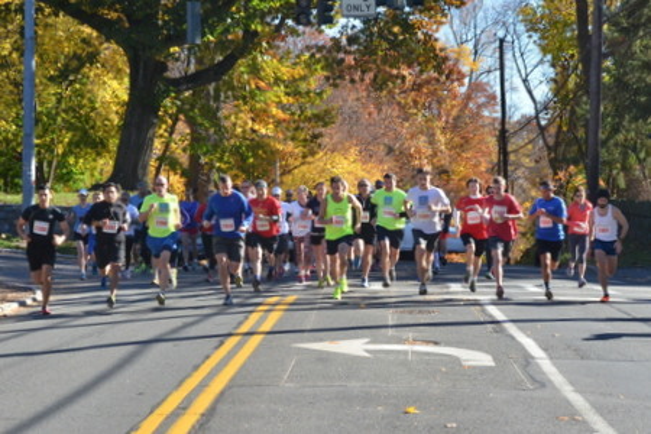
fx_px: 949
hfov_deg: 37.9
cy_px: 217
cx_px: 326
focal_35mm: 52
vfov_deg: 25.8
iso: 1250
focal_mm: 35
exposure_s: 1/1250
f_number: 10
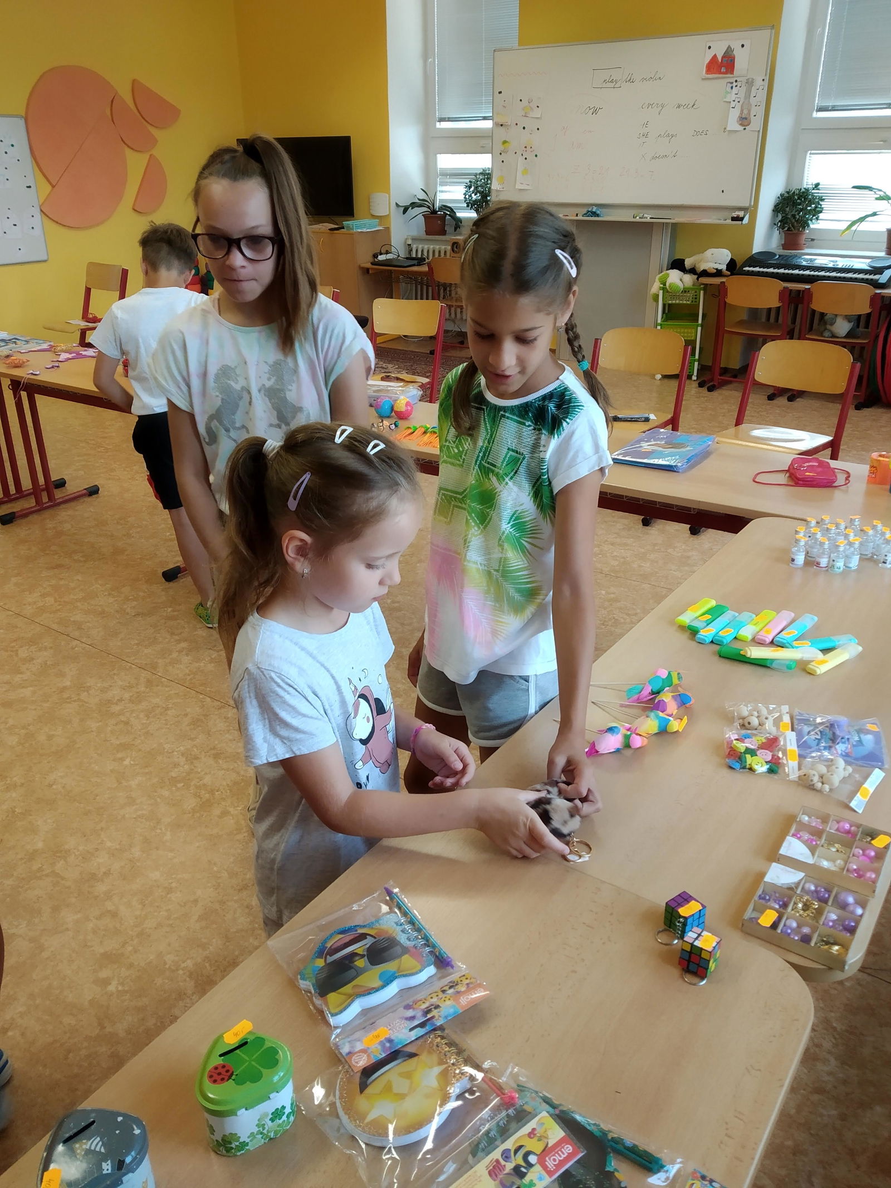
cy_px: 594
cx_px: 446
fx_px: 892
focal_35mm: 26
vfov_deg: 67.3
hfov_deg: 53.1
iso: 160
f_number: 2.2
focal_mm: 3.82
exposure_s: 1/50
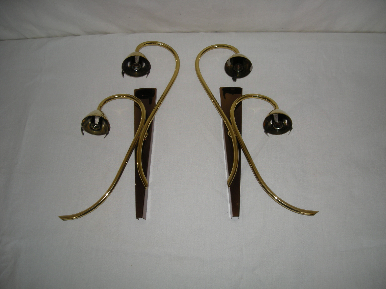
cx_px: 193
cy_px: 144
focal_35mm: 35
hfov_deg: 52.6
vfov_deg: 40.7
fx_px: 390
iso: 50
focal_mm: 5.7
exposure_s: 1/40
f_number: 2.8
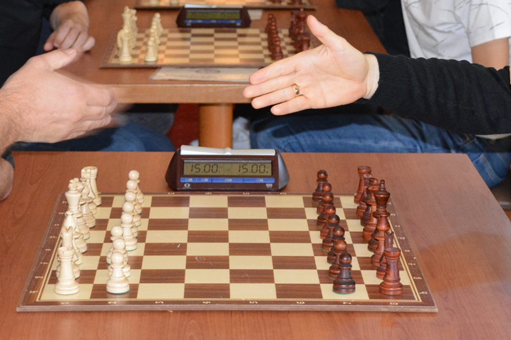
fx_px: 1462
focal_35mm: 103
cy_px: 30
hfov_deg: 19.8
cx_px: 267
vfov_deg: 13.2
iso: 3200
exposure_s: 1/60
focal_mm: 35
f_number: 4.5
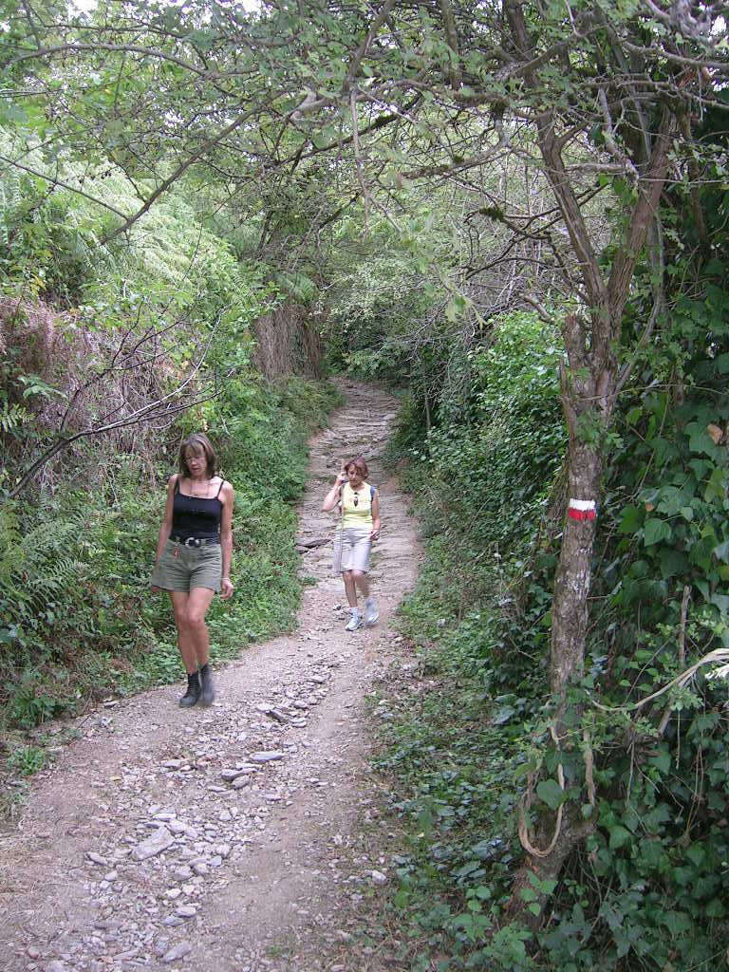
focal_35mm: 35
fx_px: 983
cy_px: 486
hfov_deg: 40.7
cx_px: 364
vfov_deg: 52.6
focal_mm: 5.4
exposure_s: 1/30
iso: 56
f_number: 2.8
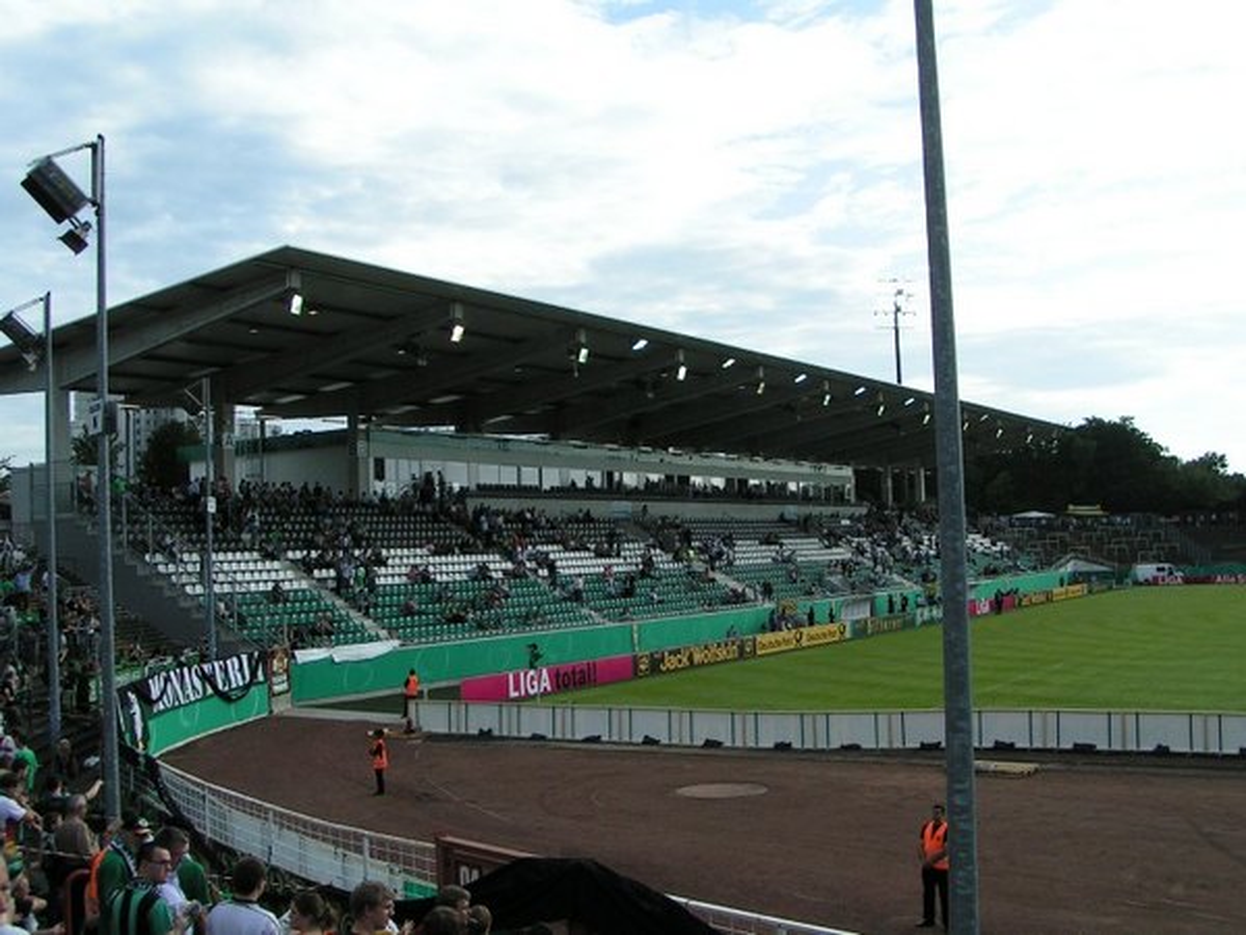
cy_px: 468
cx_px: 623
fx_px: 1368
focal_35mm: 38
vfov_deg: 37.7
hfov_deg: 49.0
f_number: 5.6
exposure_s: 1/400
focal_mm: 5.8
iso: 50
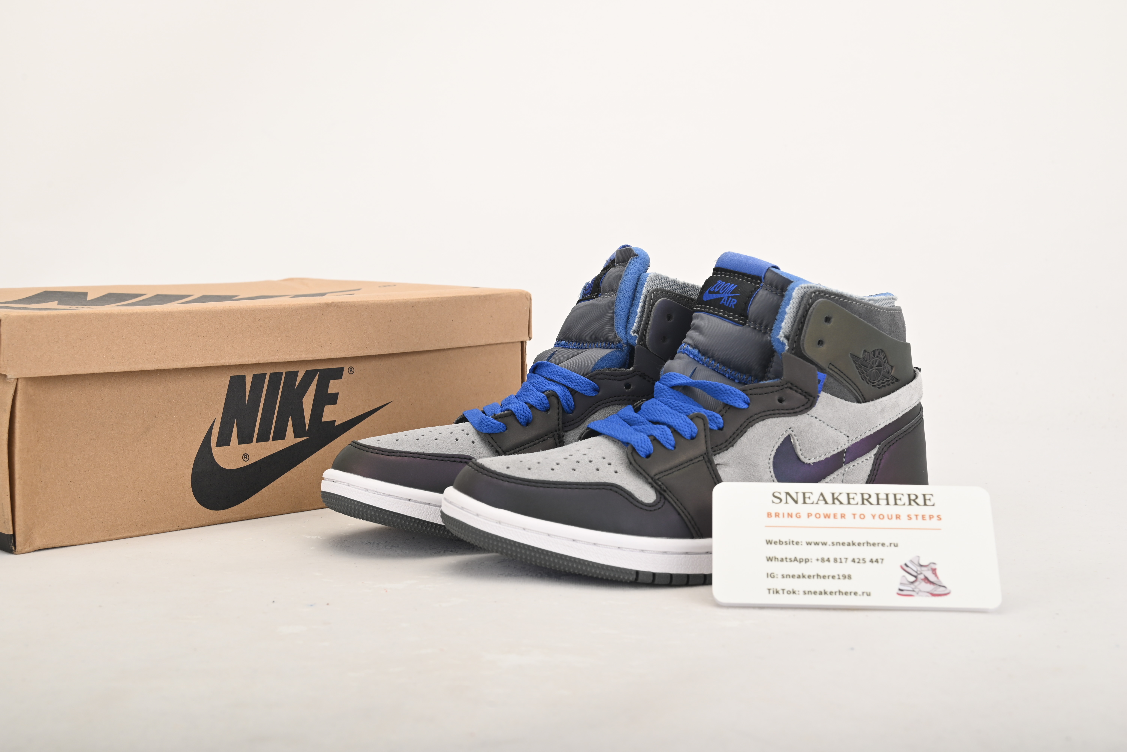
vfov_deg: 27.0
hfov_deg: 39.6
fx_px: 1566
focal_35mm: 50
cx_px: 564
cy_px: 376
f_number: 11
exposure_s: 1/200
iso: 100
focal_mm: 50
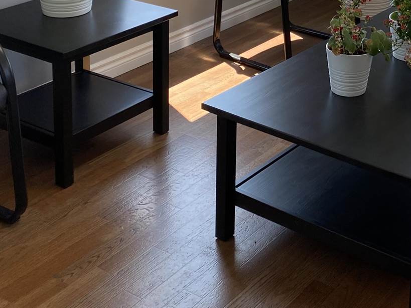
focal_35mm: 65
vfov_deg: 20.8
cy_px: -75
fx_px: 772
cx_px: 353
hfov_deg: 28.9
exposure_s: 1/169
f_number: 1.8
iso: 32
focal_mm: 4.25
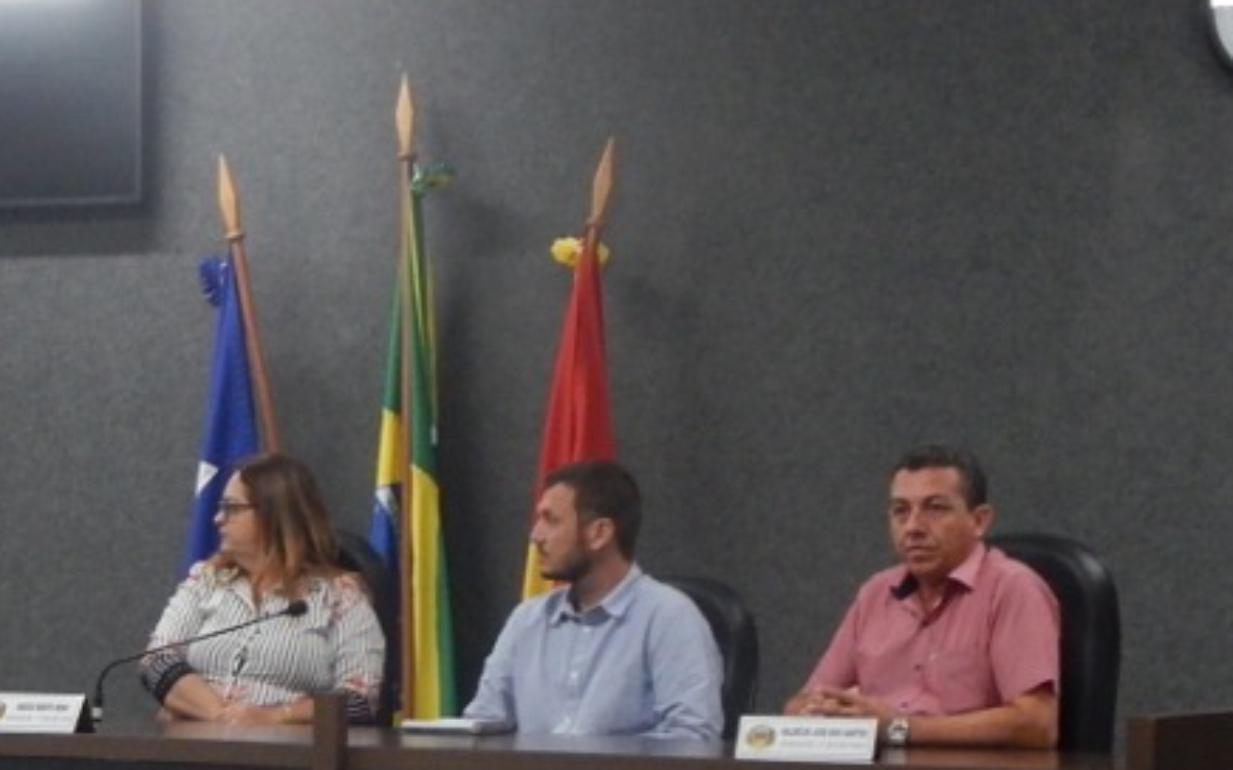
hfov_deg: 15.0
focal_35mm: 137
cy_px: 733
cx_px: 6
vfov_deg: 9.5
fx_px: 4601
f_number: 3.8
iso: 400
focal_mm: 9.7
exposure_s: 1/20
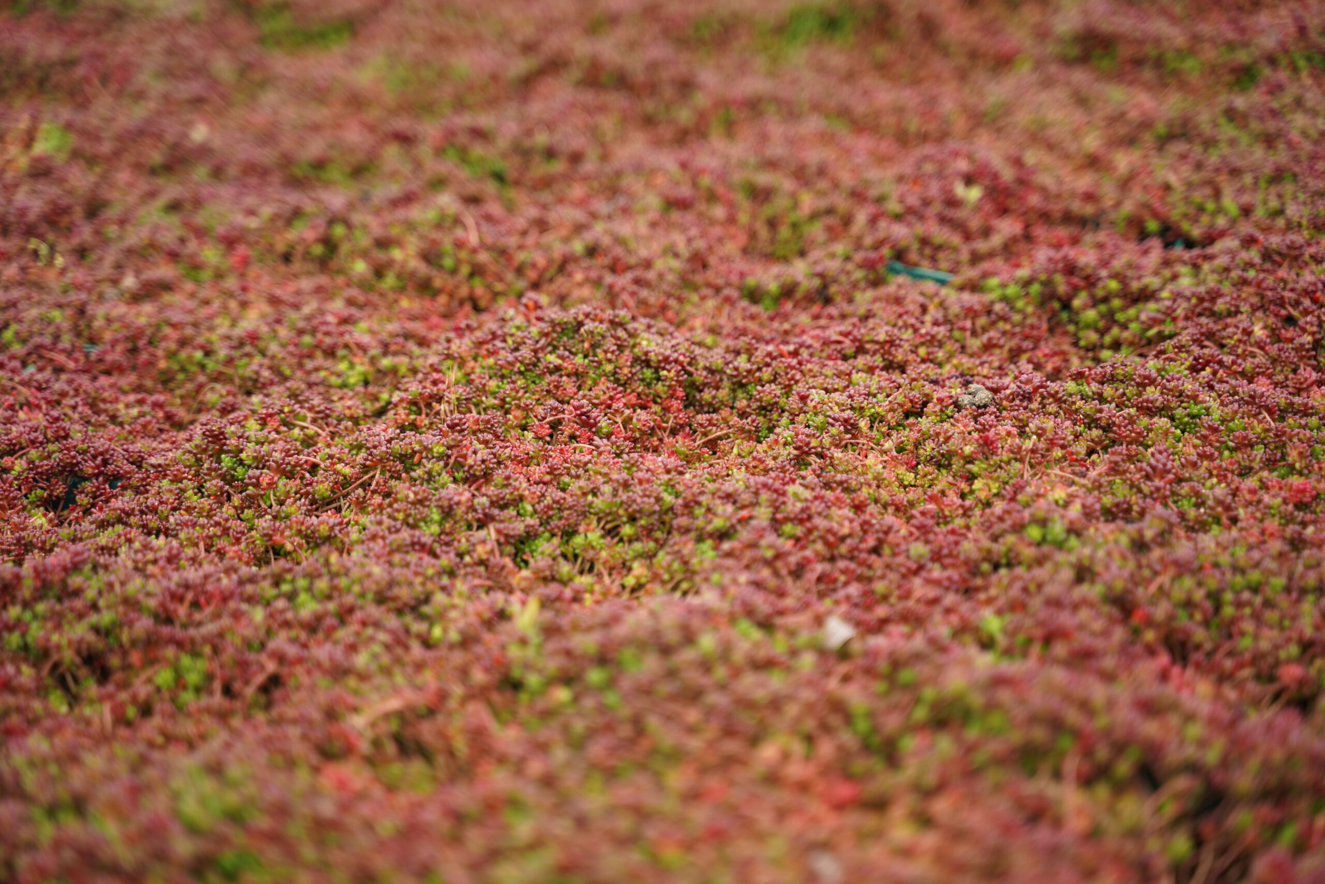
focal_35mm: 75
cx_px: 662
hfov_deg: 27.0
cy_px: 442
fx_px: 2760
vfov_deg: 18.2
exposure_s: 1/200
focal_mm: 75
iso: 125
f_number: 2.8
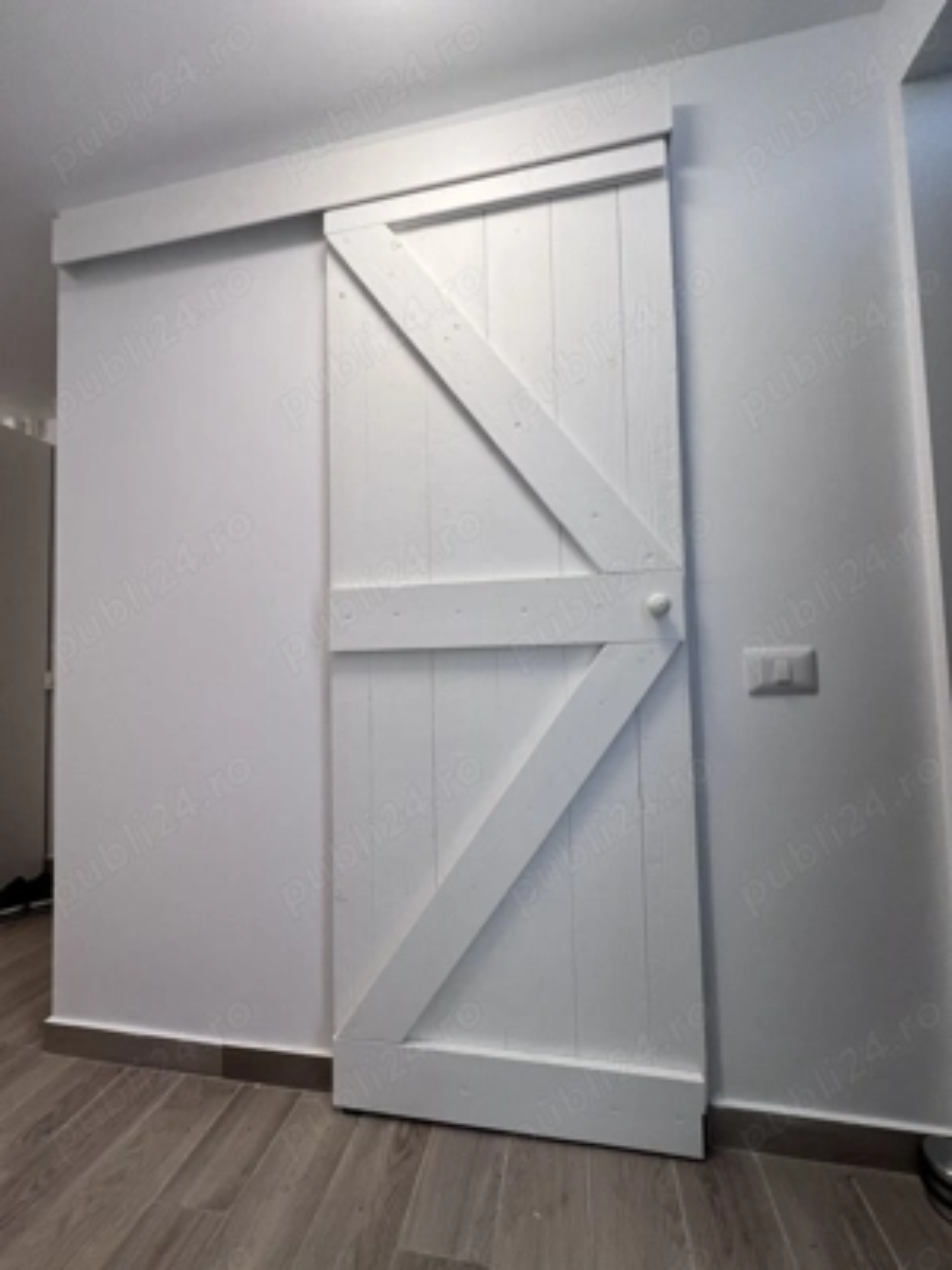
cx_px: 476
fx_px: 477
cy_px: 635
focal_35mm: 13
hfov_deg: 89.9
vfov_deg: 106.2
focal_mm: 1.57
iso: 80
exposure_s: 1/100
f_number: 1.8
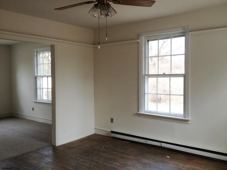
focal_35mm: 35
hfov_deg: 52.6
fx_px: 230
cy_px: 85
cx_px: 114
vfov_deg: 40.7
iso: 100
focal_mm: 4.28
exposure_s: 1/120
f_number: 2.4
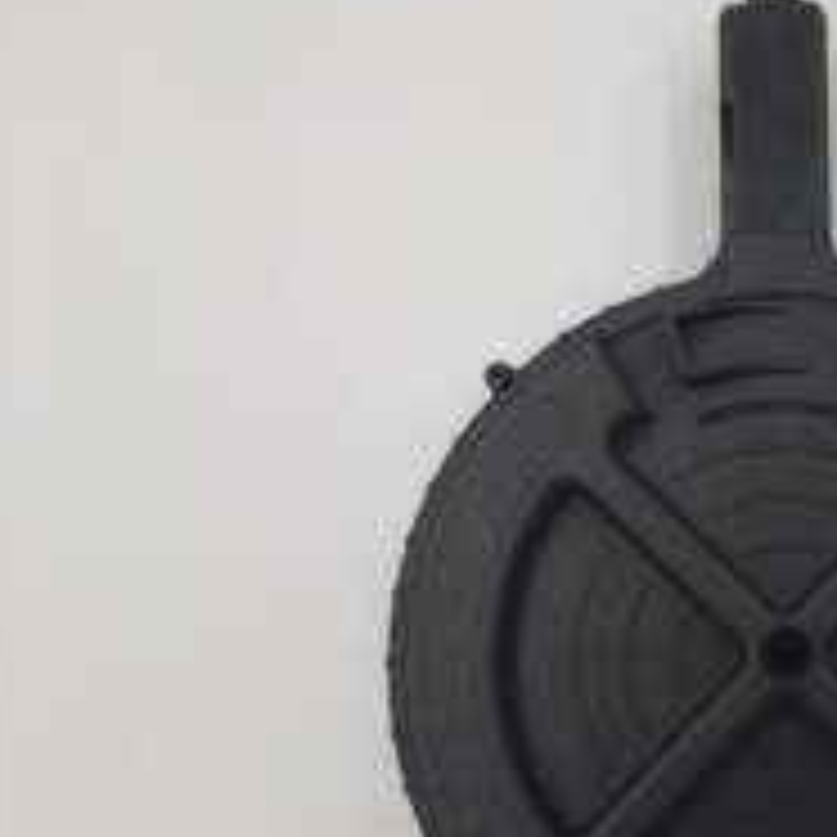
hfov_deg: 36.1
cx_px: 792
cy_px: 482
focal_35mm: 43
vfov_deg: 39.1
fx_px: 1176
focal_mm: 4.6
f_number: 2
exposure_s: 1/100
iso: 40
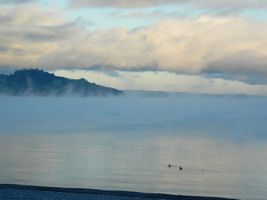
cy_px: 100
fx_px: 794
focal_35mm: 103
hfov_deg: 19.1
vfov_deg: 14.4
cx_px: 134
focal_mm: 18.6
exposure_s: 1/200
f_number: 4.5
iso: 80
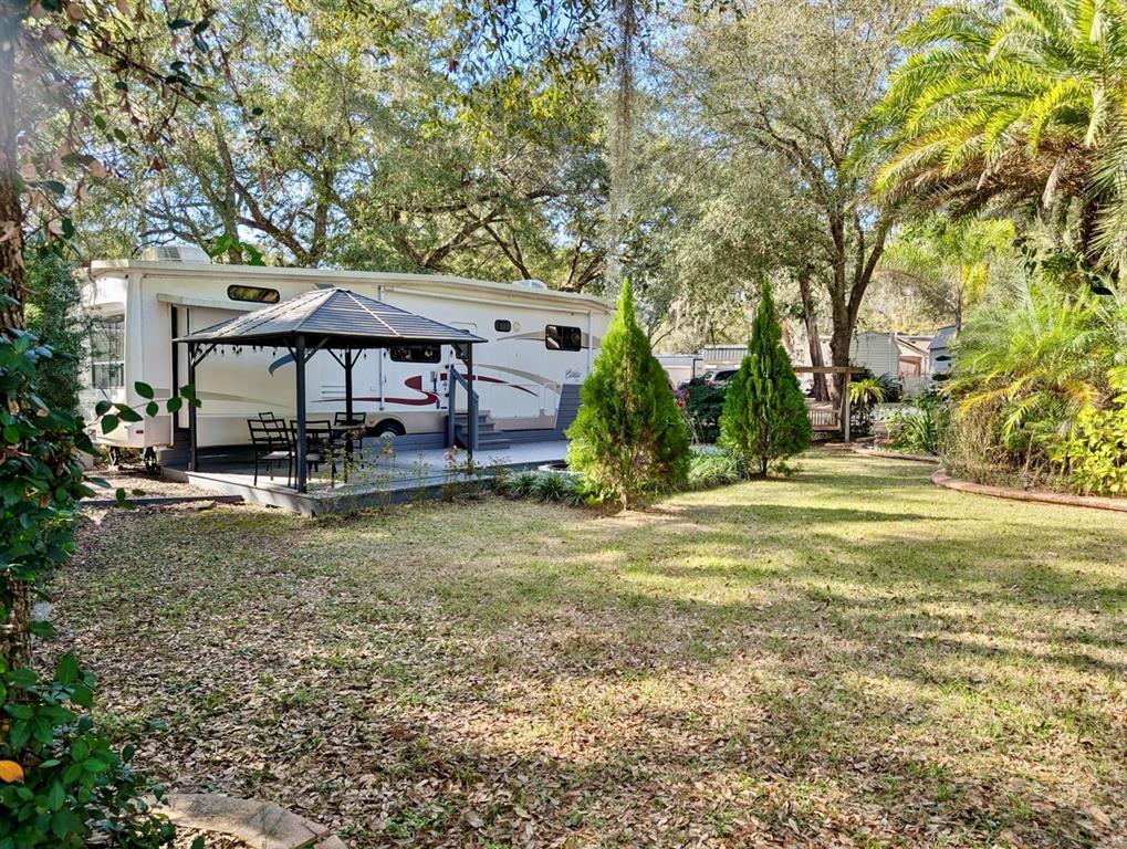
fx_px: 783
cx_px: 564
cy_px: 424
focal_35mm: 24
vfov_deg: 57.0
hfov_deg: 71.5
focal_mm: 6.9
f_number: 1.68
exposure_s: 1/316
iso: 20
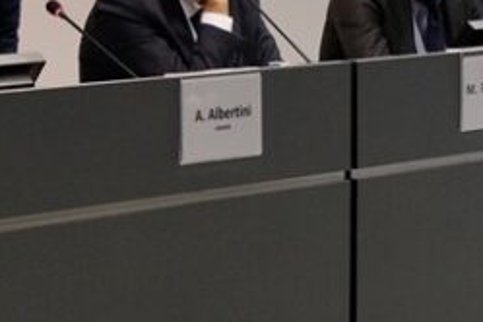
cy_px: -81
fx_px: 2106
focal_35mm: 157
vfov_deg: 8.6
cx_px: 275
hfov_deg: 13.1
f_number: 4
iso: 2000
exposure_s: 1/125
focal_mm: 34.2
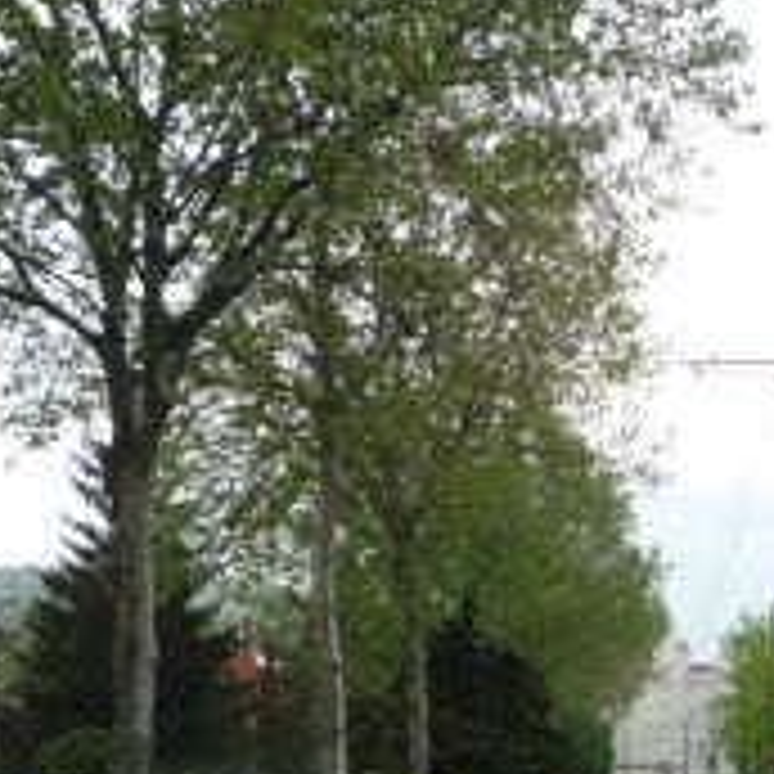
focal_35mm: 79
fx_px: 1998
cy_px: 711
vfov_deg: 21.4
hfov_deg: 21.7
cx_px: 616
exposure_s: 1/100
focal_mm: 5.2
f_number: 4
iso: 100
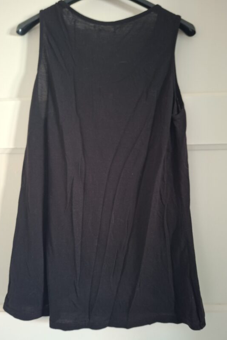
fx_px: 227
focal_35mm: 24
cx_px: 111
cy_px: 170
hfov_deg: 53.2
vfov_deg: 73.7
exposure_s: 1/24
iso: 400
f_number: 1.8
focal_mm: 5.54
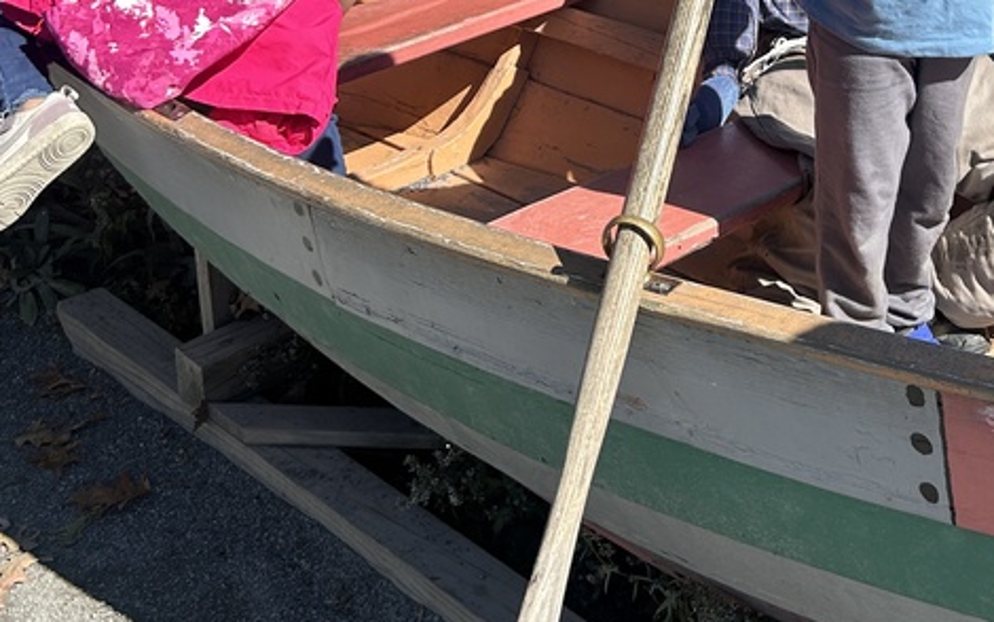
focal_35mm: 60
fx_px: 1626
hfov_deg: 33.4
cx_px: 736
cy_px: -114
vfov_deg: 20.3
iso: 50
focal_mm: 5.7
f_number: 1.5
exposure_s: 1/2299
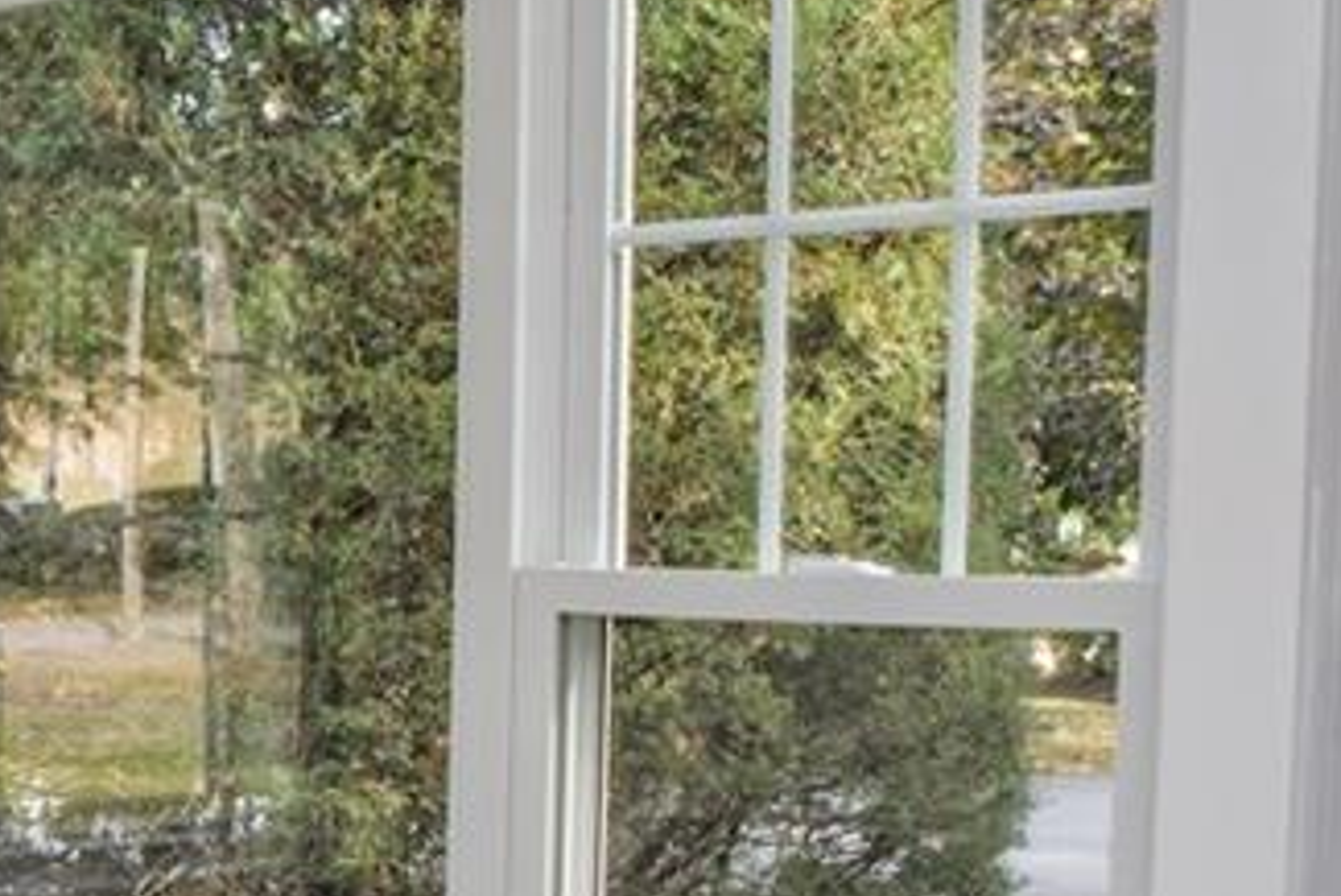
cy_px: 749
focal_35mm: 82
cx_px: -615
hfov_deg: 21.2
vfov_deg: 16.5
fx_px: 3056
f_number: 4.5
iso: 320
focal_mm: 26
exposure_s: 1/125
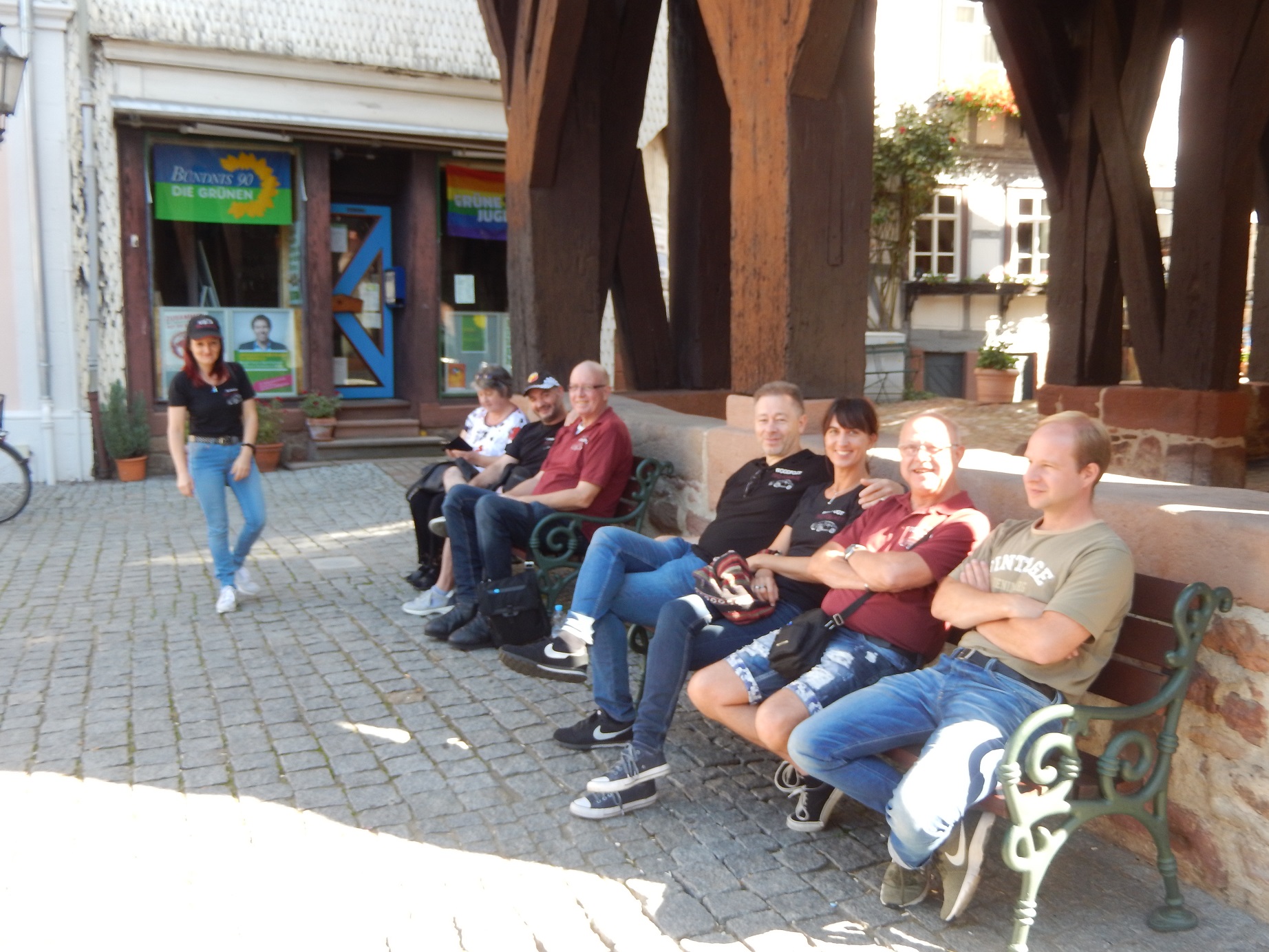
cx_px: 634
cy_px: 476
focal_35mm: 32
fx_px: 1173
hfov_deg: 56.8
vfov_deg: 44.2
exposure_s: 1/80
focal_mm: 5.7
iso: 125
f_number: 3.8
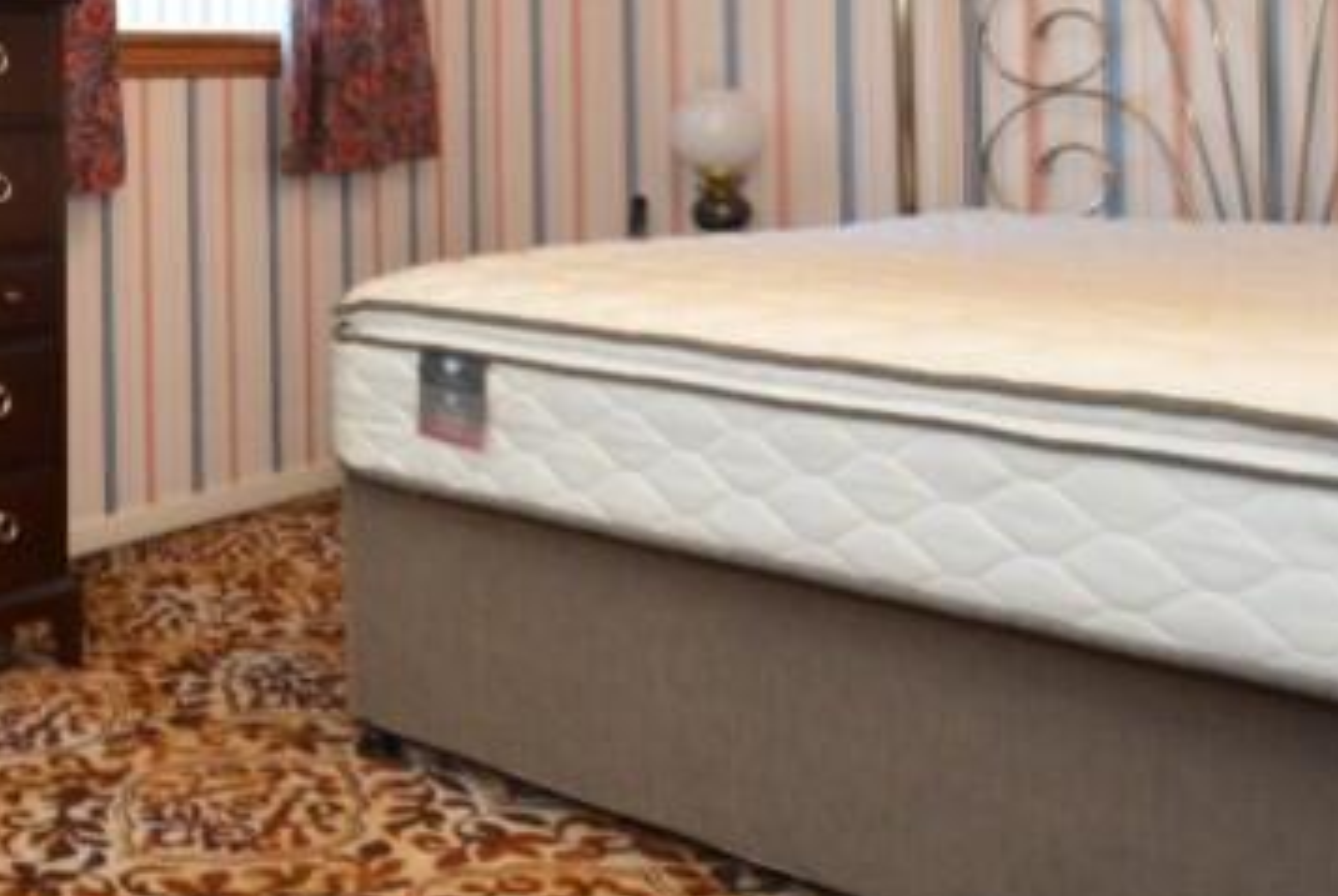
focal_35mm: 43
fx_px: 1600
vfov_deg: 29.4
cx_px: 41
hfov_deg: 40.5
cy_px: 15
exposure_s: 1/60
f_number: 4
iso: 800
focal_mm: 10
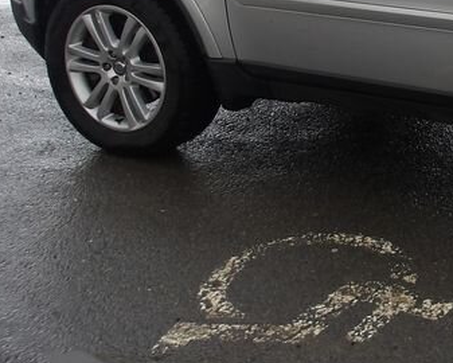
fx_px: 1073
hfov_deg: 21.0
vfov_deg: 18.6
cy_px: -20
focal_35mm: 80
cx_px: 630
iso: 100
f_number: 3
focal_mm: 4.9
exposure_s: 1/72
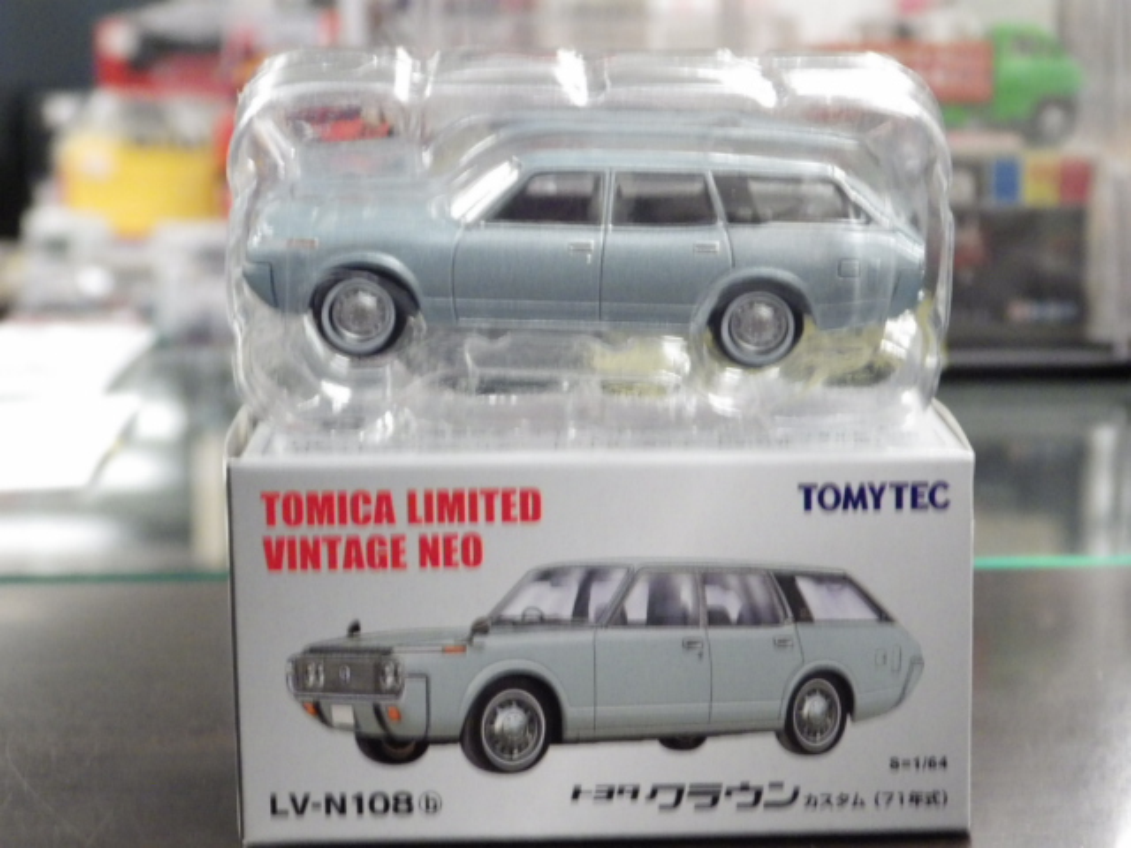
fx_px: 2843
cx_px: 566
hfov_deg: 22.5
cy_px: 424
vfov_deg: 17.0
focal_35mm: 87
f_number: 4.4
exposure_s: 1/30
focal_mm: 15.6
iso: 800
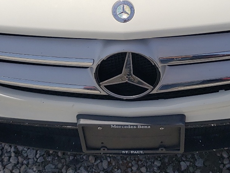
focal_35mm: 69
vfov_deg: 20.5
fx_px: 458
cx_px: 127
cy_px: -5
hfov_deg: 28.2
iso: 50
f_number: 1.5
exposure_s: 1/5000
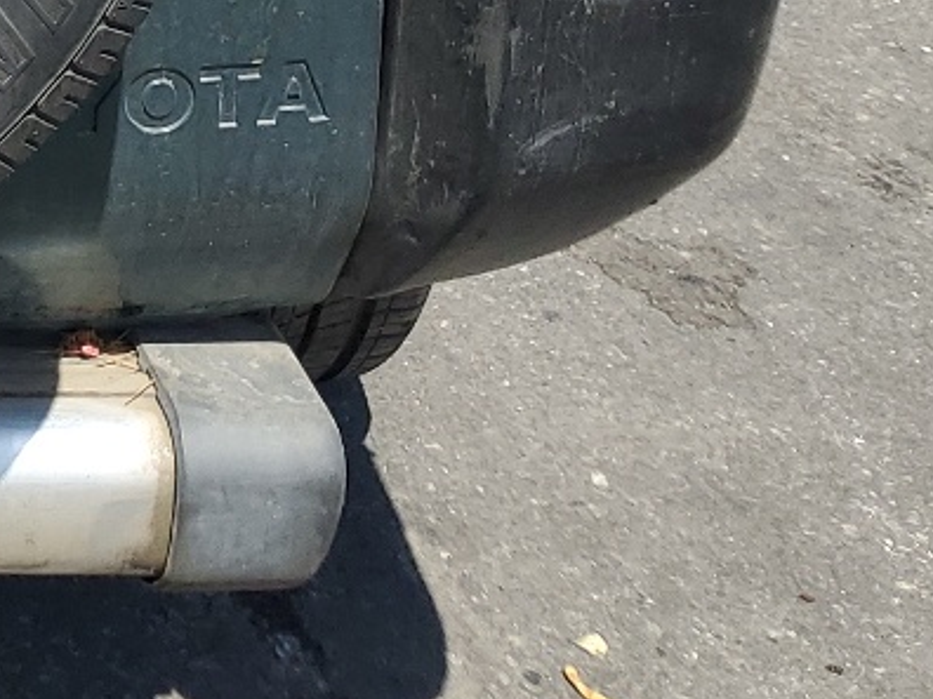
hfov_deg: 15.9
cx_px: -747
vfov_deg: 12.5
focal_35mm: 105
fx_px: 2830
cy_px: -664
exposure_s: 1/2500
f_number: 1.5
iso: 50
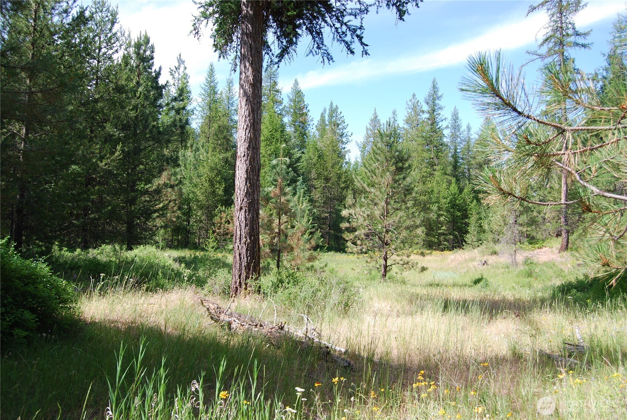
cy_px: 210
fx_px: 523
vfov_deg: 43.7
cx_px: 314
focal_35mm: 30
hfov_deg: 61.9
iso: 100
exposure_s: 1/160
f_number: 6.3
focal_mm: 20
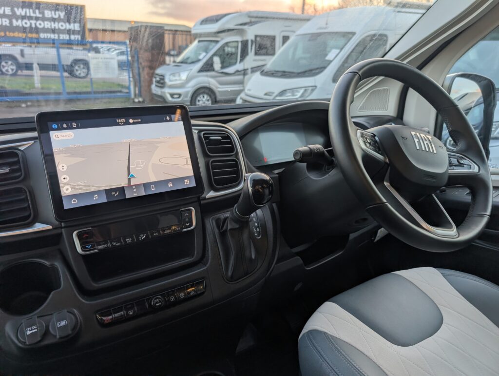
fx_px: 346
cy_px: 188
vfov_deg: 56.9
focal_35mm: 24
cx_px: 250
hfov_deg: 71.5
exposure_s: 1/48.2
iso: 17
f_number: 1.68
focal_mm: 6.9
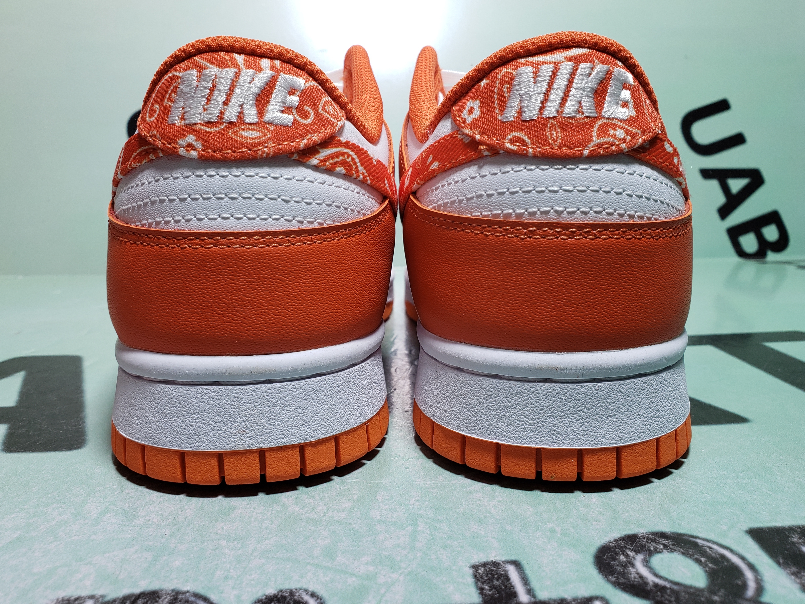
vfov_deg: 48.2
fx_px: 674
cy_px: 284
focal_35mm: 29
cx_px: 382
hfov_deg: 61.6
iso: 50
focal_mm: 4.3
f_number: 2.4
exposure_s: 1/132
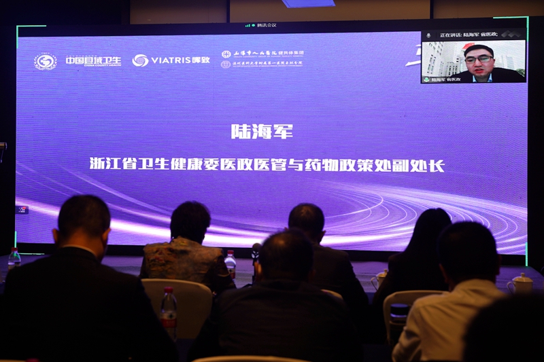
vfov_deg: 26.2
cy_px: 181
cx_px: 272
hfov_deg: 38.5
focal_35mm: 52
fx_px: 778
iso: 100
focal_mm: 51.5
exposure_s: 1/80
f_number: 4
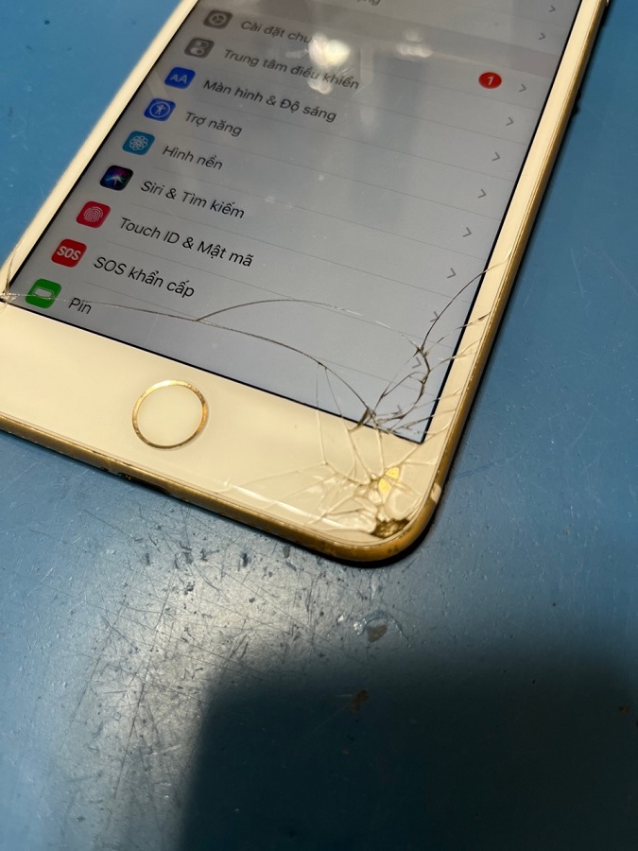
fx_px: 639
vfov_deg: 67.3
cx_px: 319
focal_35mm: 26
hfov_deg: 53.1
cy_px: 426
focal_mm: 5.1
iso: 100
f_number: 1.6
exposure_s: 1/100
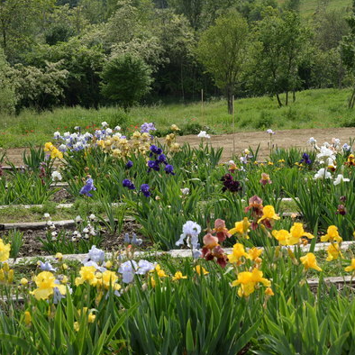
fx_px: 975
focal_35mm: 84
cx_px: 260
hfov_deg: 20.5
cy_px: 187
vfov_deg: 20.6
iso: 1600
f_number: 9
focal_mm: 60
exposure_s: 1/2500
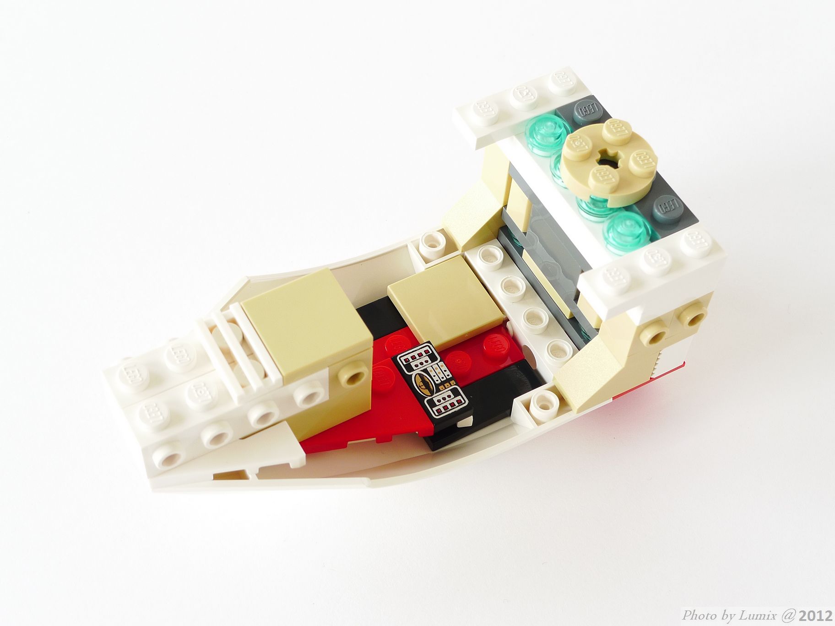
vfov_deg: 25.7
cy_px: 313
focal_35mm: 57
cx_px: 418
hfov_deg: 33.8
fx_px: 1375
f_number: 5
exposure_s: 1/30
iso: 80
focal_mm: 12.1
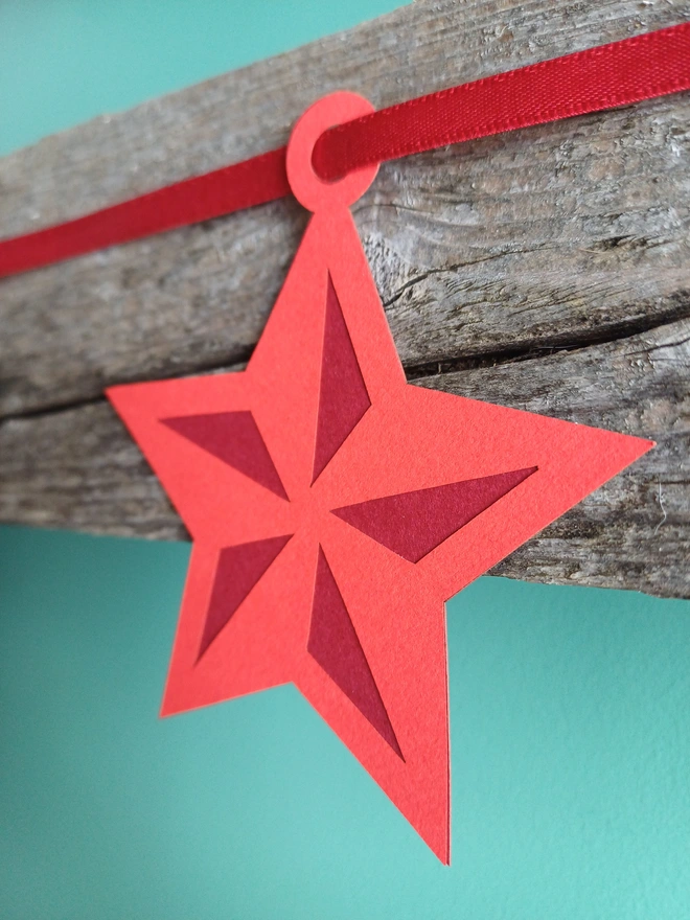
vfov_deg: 69.4
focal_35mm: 25
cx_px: 345
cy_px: 460
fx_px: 664
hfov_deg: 54.9
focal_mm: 4.65
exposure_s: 1/50
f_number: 1.8
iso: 160
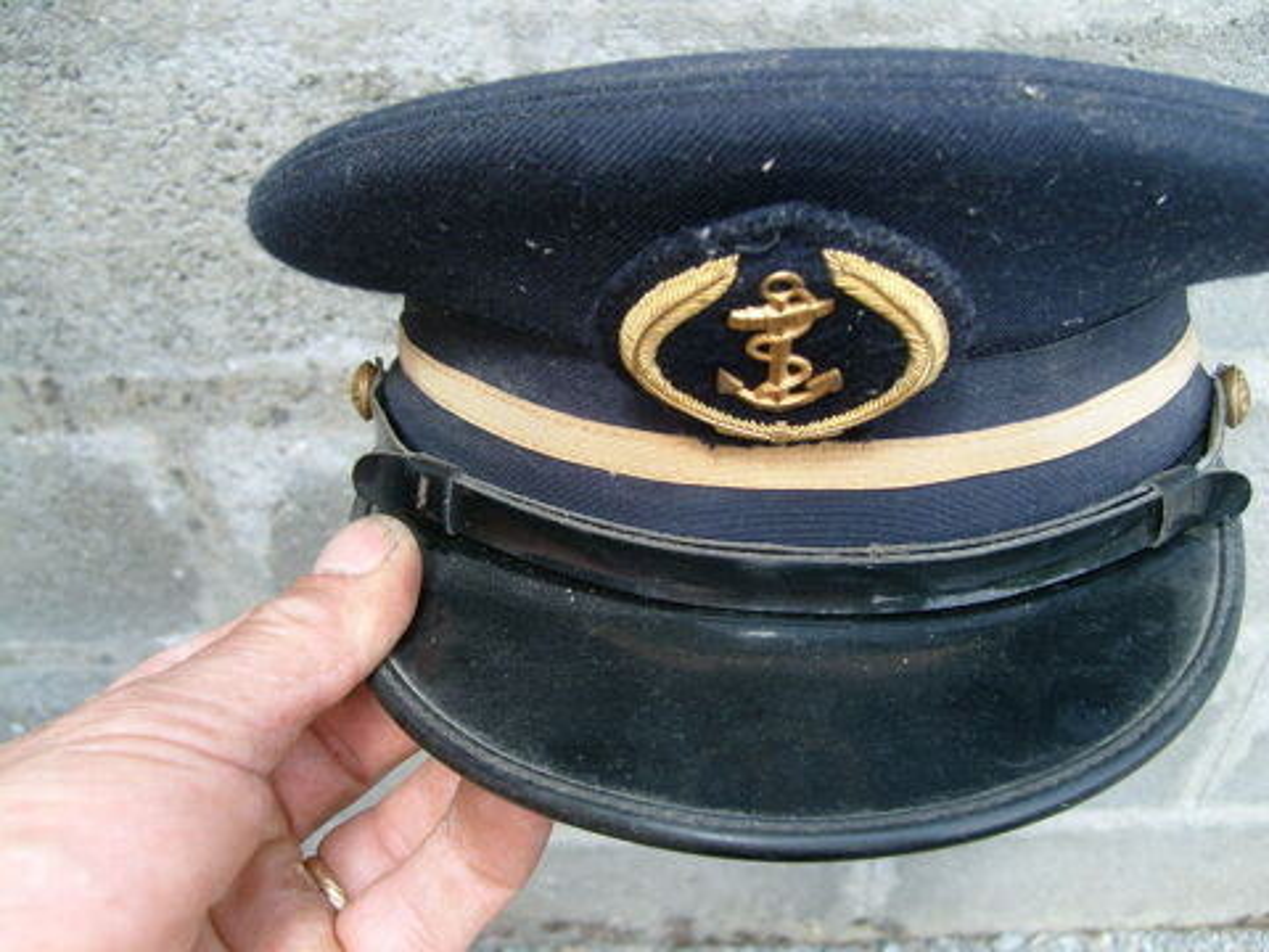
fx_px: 1283
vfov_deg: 40.7
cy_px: 476
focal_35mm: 35
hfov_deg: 52.6
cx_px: 634
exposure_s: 1/350
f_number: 2.8
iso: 80
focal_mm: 5.8
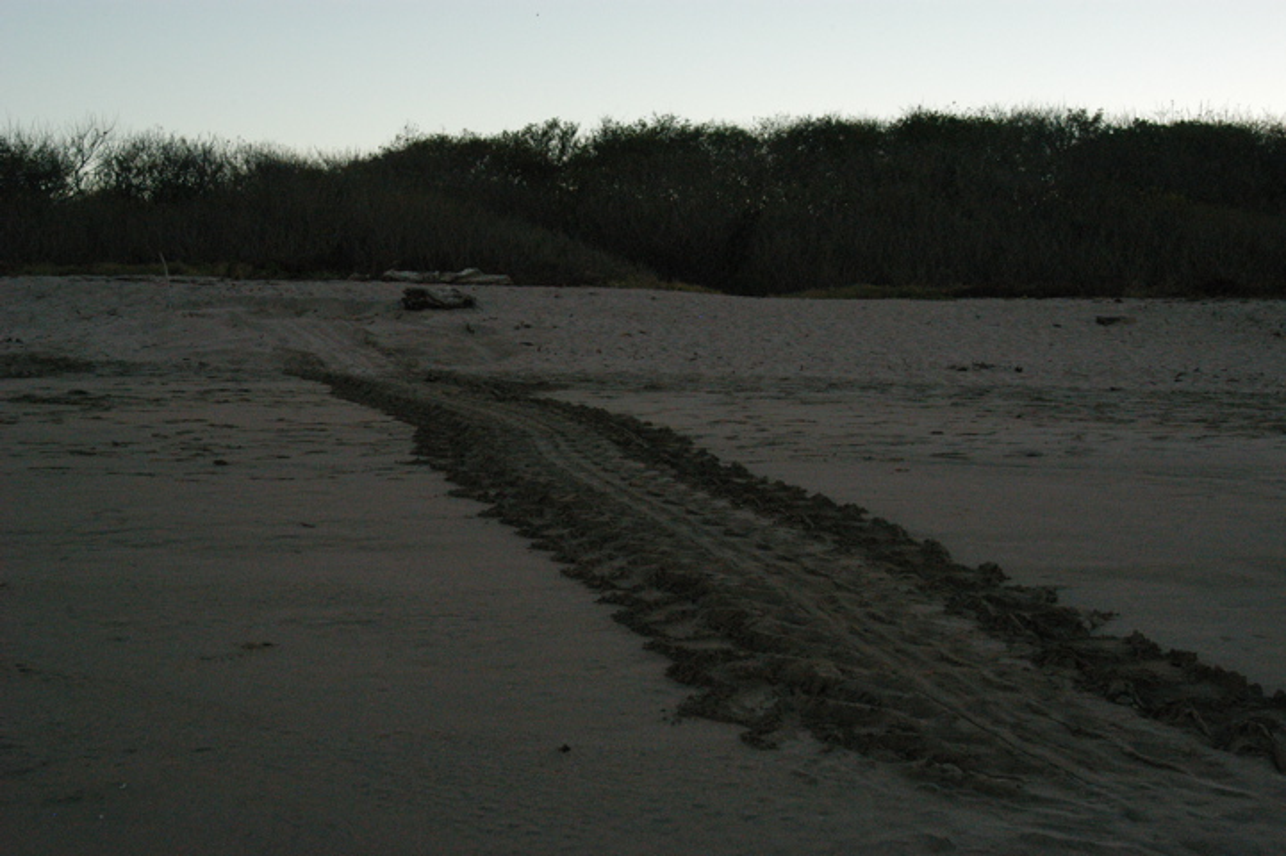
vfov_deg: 26.5
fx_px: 1821
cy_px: 428
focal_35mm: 51
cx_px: 643
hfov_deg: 38.9
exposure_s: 1/320
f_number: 9
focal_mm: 34
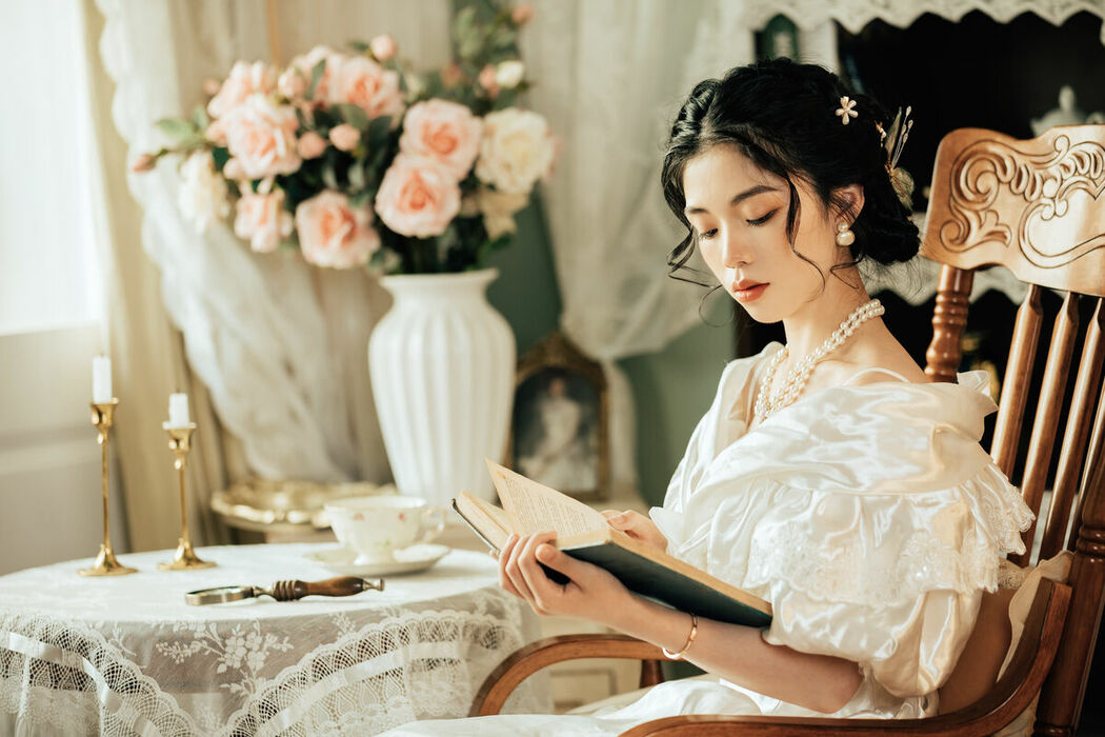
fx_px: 3652
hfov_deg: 17.2
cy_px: 368
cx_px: 552
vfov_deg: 11.5
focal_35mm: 119
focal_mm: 120
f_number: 2.8
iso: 640
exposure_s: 1/200
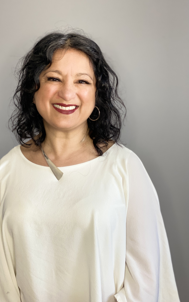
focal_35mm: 56
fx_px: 462
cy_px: 150
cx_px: 81
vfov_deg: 36.3
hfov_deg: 23.1
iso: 160
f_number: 2
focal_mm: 6
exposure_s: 1/60
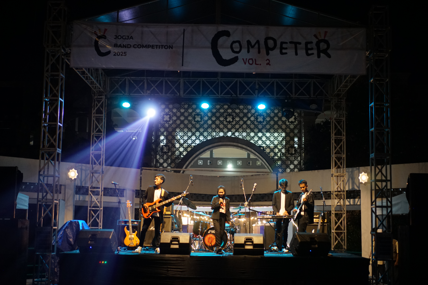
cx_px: 214
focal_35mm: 50
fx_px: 594
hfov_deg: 39.6
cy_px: 142
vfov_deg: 27.0
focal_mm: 50
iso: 1600
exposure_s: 1/200
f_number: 1.8
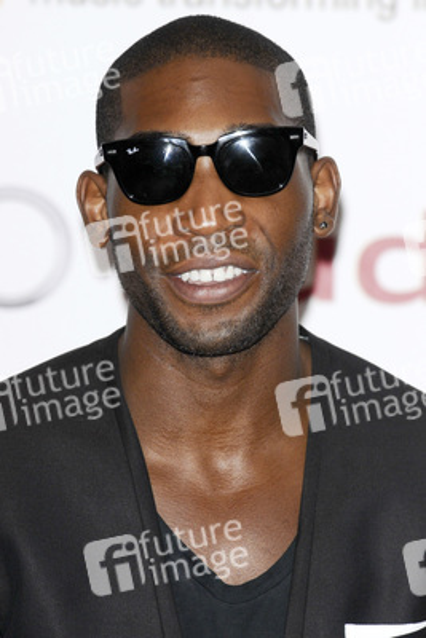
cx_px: 213
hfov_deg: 4.6
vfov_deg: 6.9
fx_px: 5320
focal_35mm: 300
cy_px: 319
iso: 320
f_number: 4.5
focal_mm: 200
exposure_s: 1/250
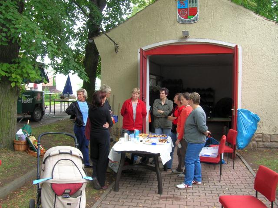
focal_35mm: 34
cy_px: 104
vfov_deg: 41.7
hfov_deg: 54.0
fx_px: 273
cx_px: 139
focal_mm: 5.7
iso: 50
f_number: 4.9
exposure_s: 1/32.7
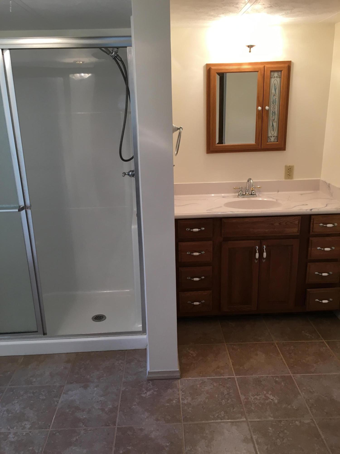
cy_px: 227
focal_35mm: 29
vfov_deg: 61.7
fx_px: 380
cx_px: 170
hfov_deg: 48.2
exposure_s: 1/30
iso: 50
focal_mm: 4.15
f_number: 2.2
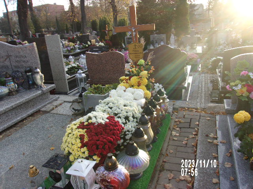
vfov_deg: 51.4
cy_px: 94
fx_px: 197
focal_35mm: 27
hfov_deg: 65.3
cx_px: 126
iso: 80
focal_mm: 4.9
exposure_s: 1/150
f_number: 3
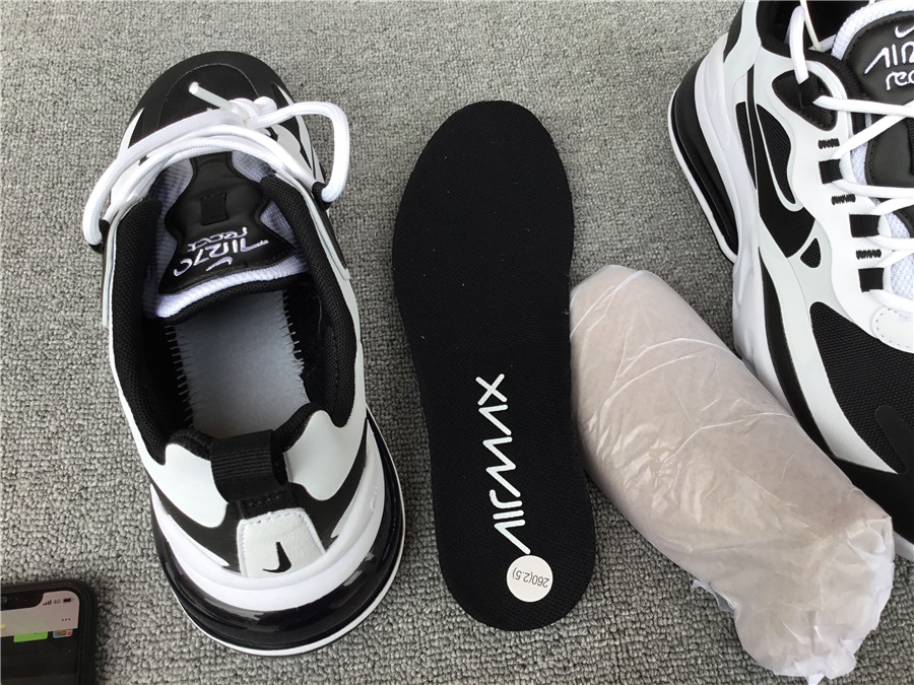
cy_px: 342
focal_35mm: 31
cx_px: 457
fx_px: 819
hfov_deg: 58.4
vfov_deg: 45.4
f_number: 2.4
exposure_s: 1/101
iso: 25
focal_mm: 3.3
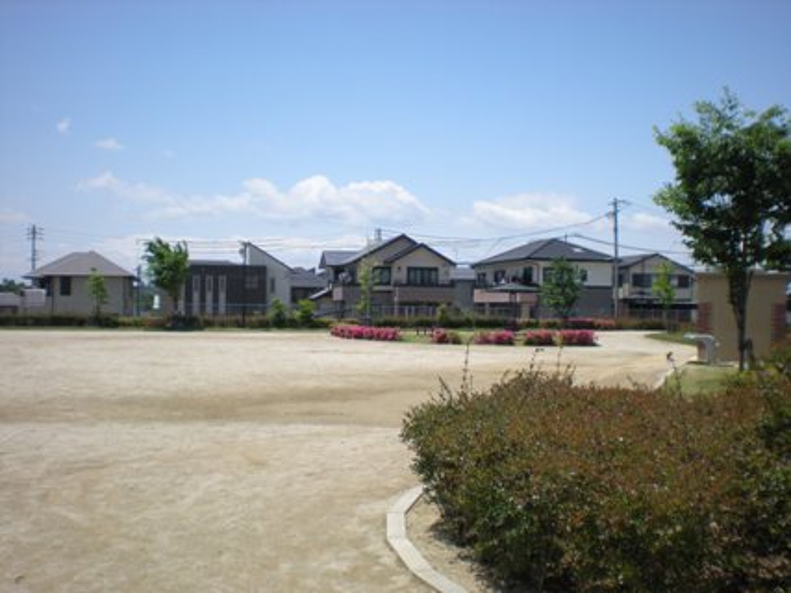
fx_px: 868
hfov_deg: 49.0
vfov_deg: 37.7
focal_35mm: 38
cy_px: 296
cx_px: 396
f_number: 4.6
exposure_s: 1/557
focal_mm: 6.3
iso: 64
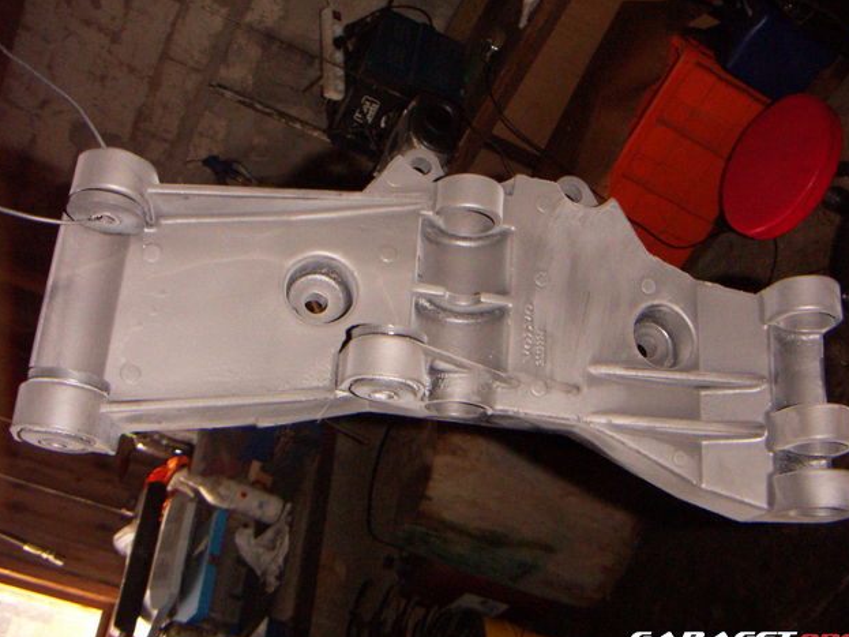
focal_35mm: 37
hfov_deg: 50.1
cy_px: 325
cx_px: 427
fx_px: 907
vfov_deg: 38.7
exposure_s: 1/50
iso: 200
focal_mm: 4.7
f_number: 6.7
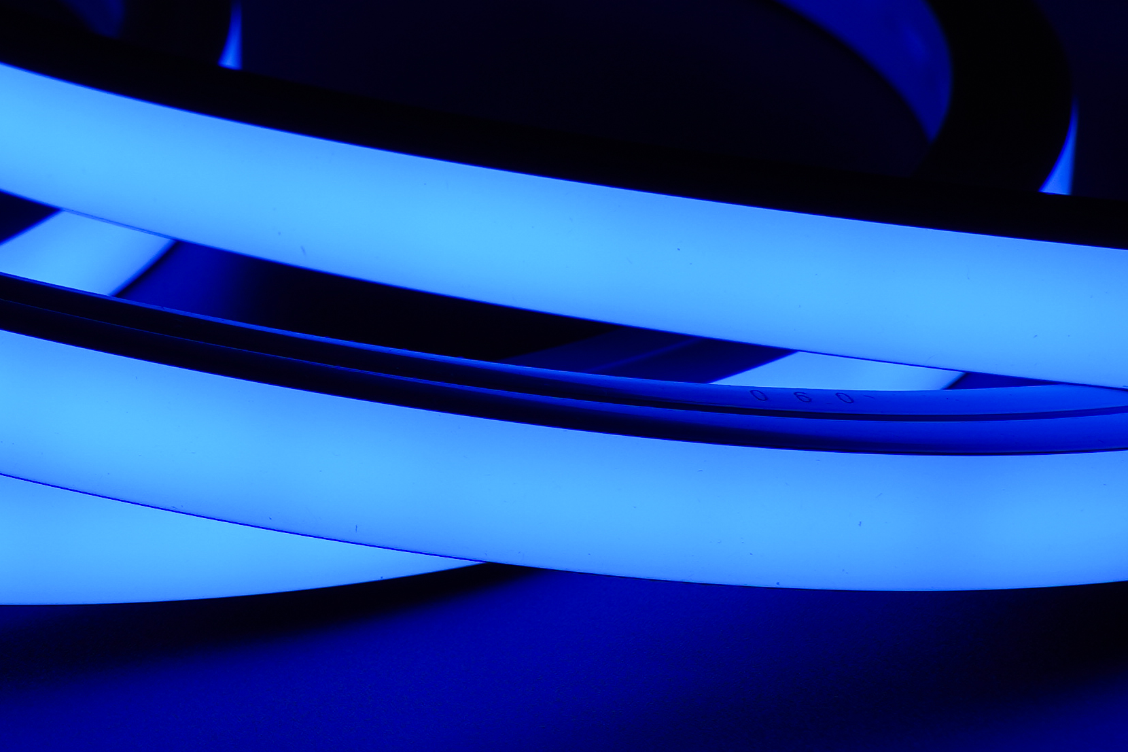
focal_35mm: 141
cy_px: 152
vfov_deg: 9.7
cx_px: -27
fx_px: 4417
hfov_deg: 14.3
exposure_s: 1/80
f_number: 8
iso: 50
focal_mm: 39
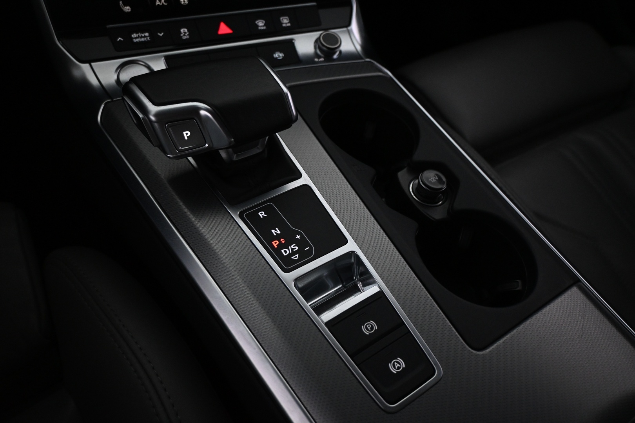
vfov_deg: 47.9
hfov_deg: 67.4
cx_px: 318
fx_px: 476
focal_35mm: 27
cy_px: 212
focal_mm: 18
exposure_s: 1/125
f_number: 3.5
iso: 2200
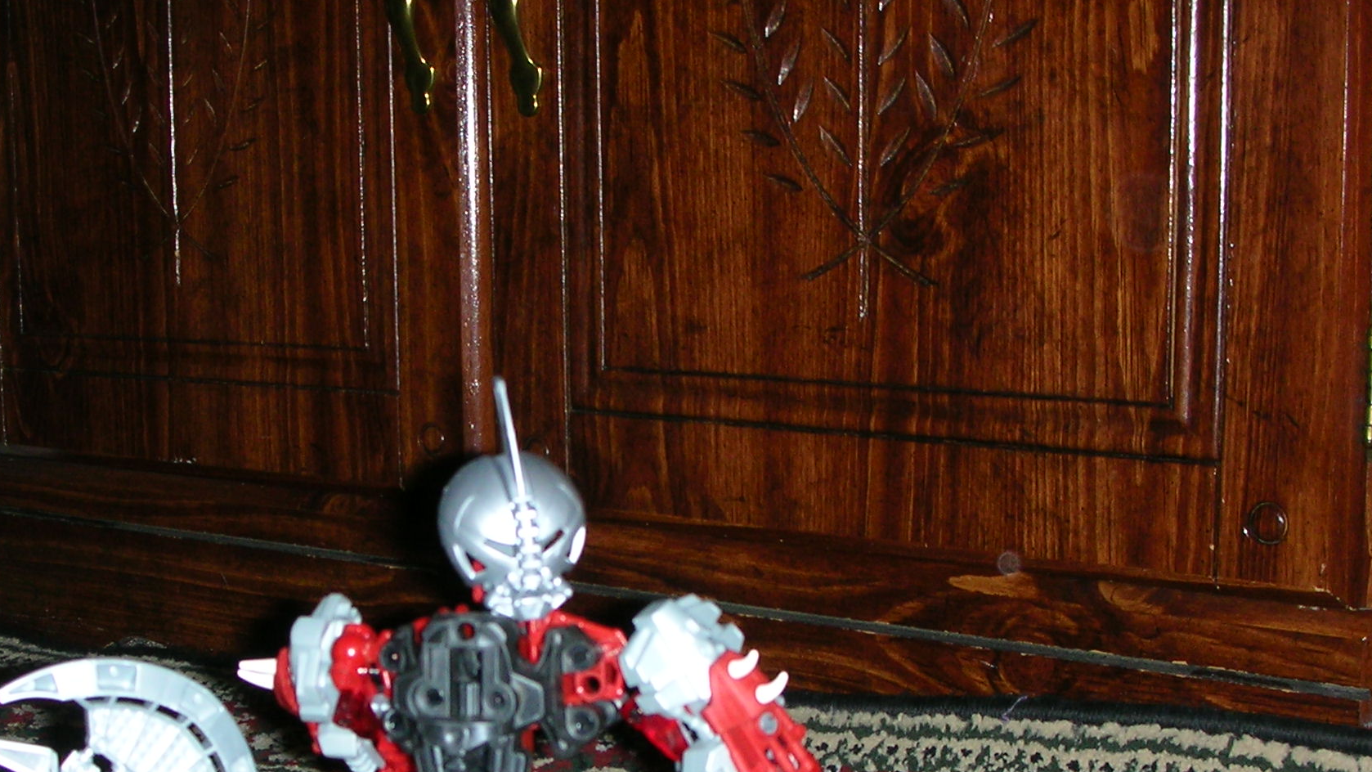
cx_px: 462
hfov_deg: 32.6
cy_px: 571
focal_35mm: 64
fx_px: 2328
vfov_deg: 18.7
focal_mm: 5.8
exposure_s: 1/60.1
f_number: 3
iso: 50
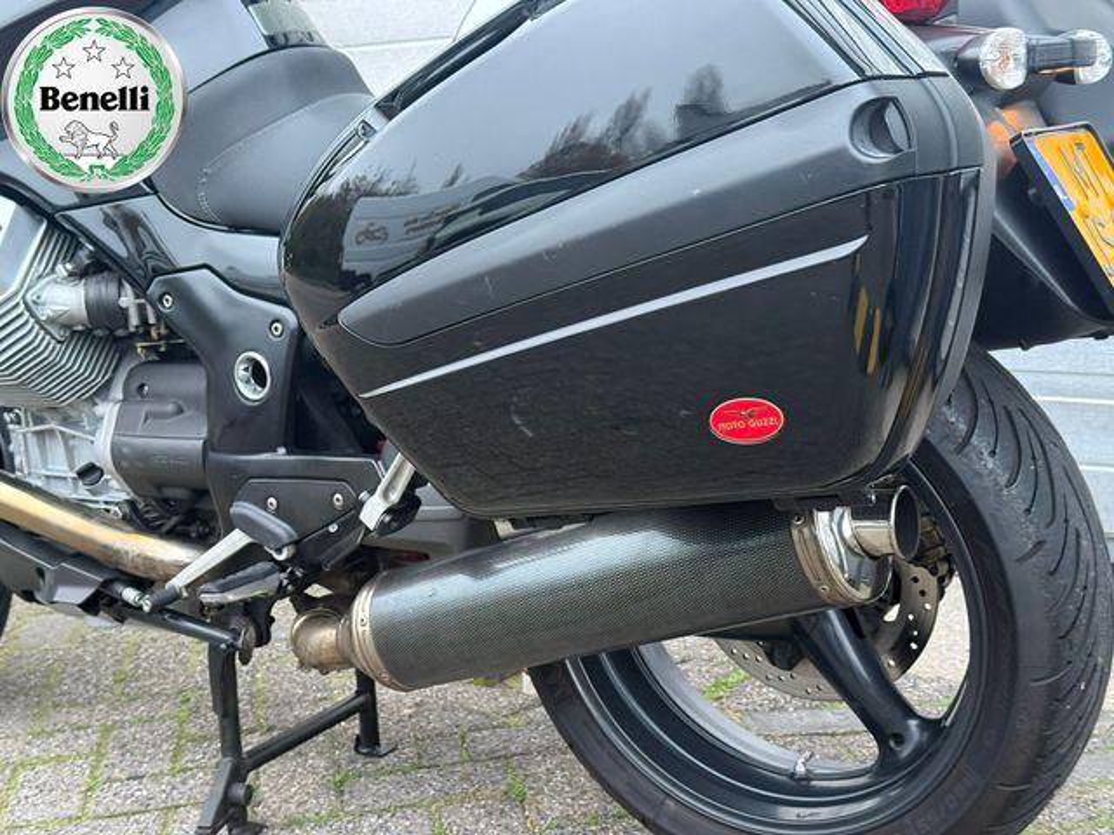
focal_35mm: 48
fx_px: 1545
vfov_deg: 30.3
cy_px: 418
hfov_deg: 39.7
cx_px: 557
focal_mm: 6.76
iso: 250
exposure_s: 1/42
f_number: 1.78
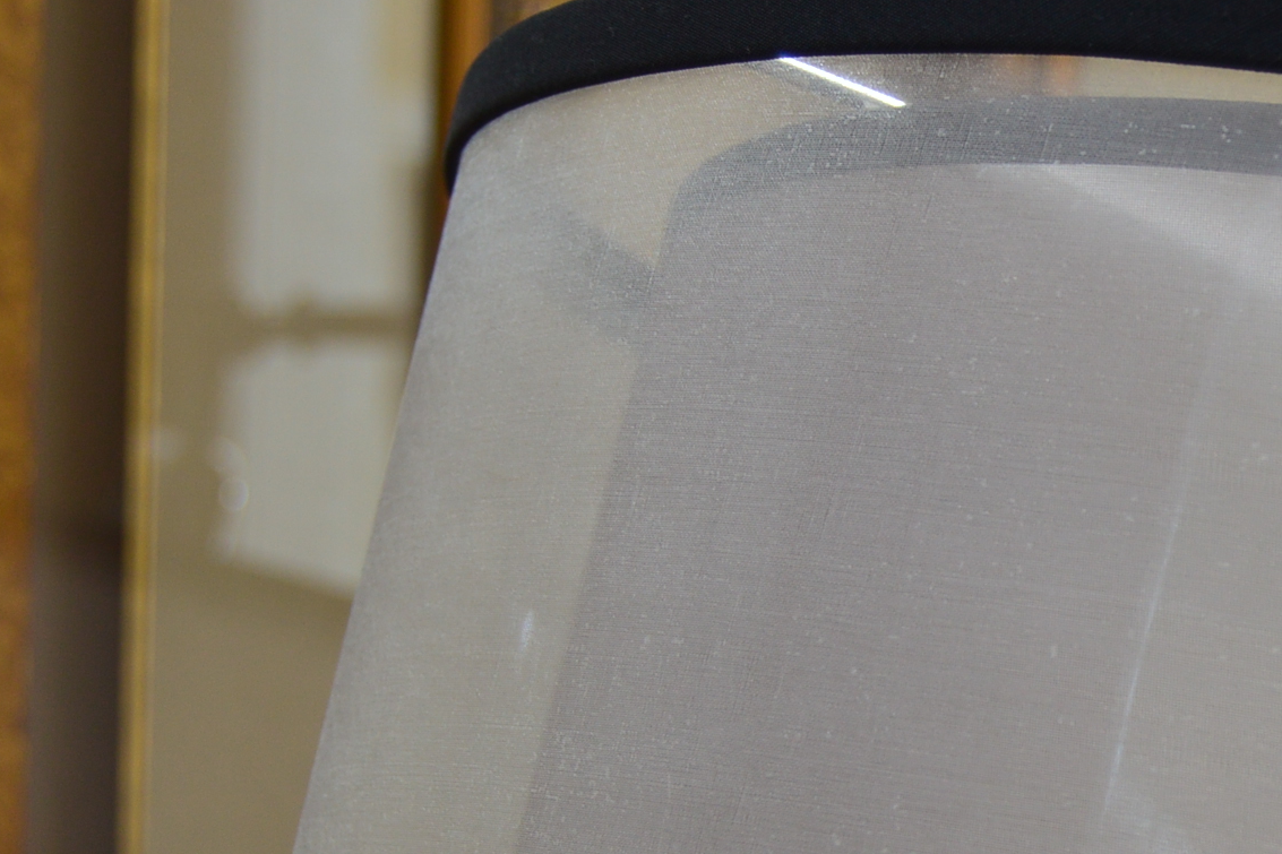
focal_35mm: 139
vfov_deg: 9.8
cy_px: 716
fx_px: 4961
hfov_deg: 14.6
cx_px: 1053
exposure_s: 1/200
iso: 200
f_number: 4.5
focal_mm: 35
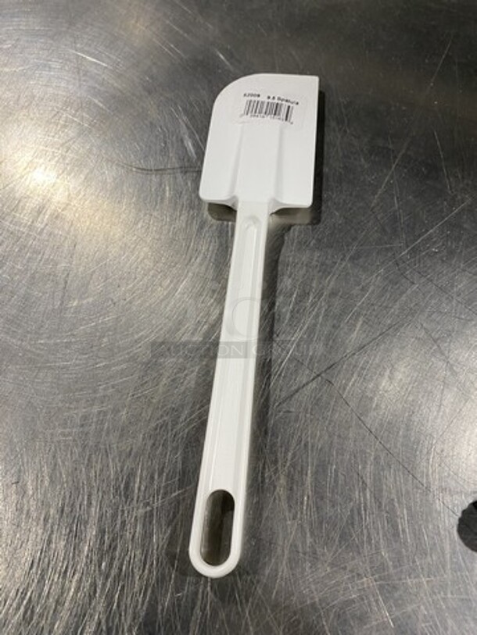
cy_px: 318
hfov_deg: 53.1
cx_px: 238
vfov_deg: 67.3
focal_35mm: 26
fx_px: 478
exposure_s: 1/95
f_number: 1.8
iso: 125
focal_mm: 4.25
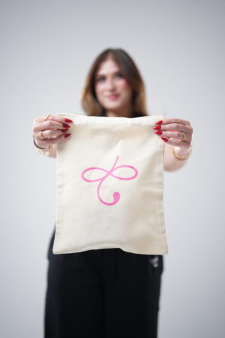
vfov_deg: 39.6
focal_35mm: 50
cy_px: 169
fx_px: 469
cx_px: 112
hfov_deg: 27.0
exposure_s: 1/500
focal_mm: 50
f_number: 1.2
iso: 160
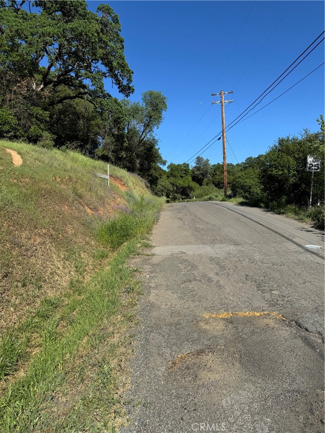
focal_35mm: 24
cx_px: 162
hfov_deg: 56.8
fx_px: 300
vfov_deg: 71.6
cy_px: 216
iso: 80
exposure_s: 1/4310
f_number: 1.78
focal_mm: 6.76
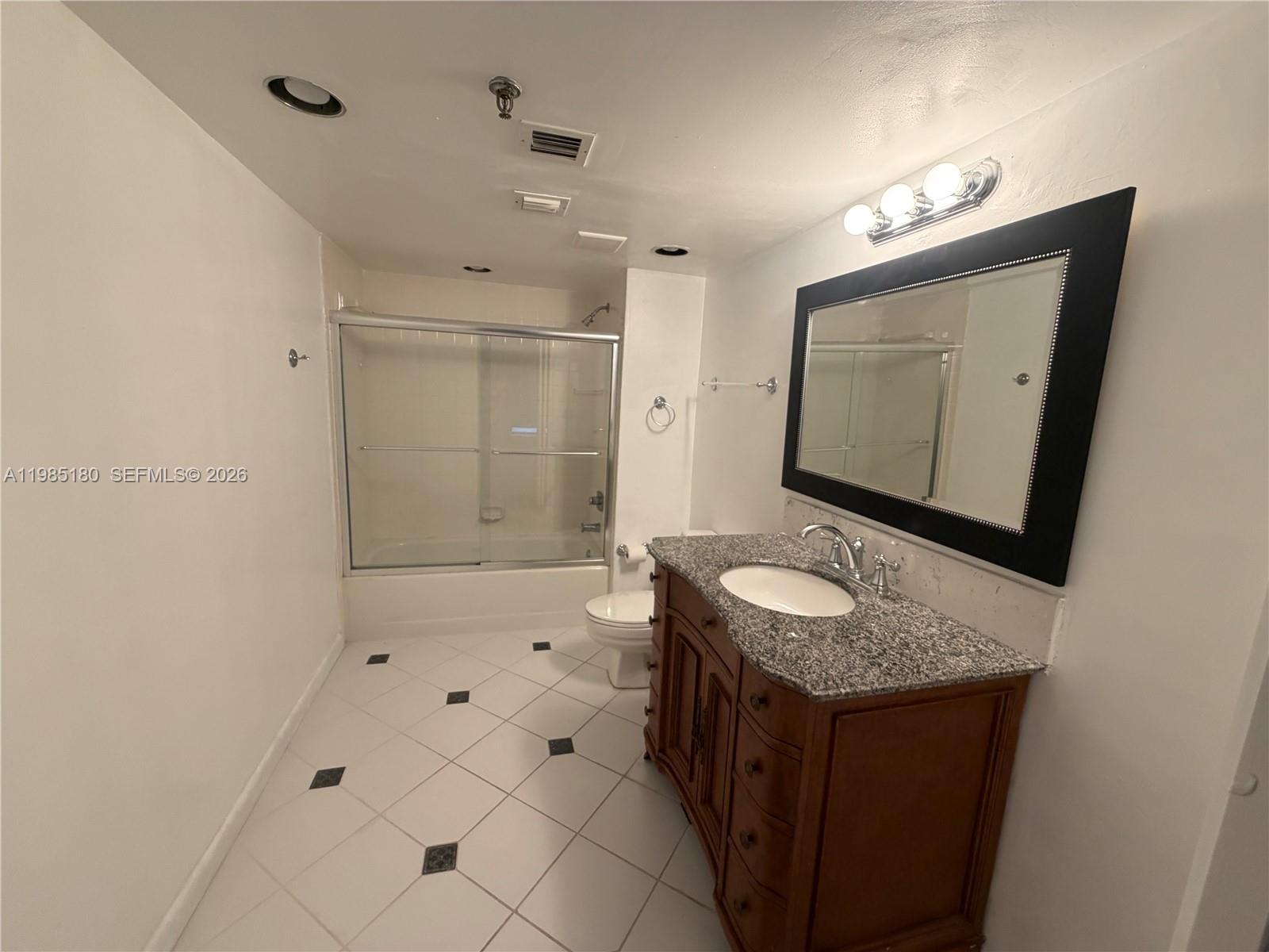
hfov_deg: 102.1
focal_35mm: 14
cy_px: 476
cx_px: 634
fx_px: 513
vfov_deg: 85.7
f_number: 2.2
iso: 400
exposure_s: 1/60
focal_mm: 2.22
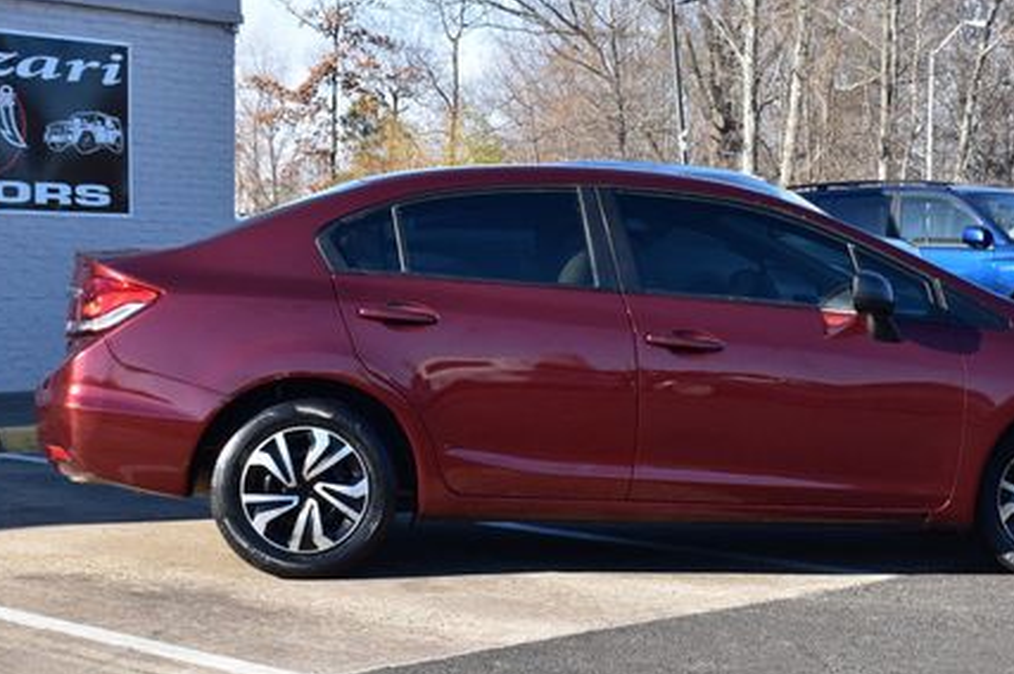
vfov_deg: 18.9
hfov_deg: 28.1
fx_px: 2026
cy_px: 382
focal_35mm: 72
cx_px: 539
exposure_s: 1/250
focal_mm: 32
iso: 400
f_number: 10
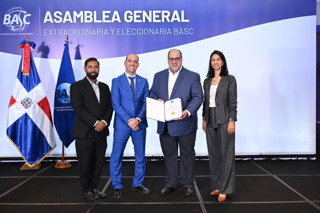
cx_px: 160
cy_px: 106
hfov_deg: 54.4
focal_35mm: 35
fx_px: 311
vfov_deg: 37.9
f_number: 4
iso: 1250
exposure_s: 1/100
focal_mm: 35
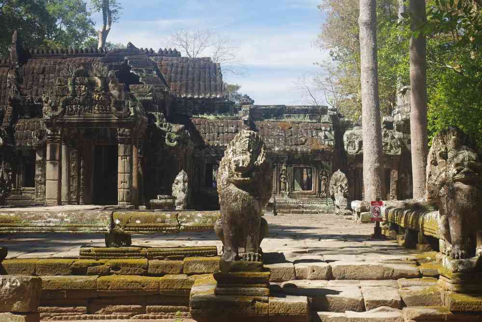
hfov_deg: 29.9
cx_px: 241
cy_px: 161
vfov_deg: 20.2
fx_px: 904
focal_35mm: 68
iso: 200
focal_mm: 45
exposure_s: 1/80
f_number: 8
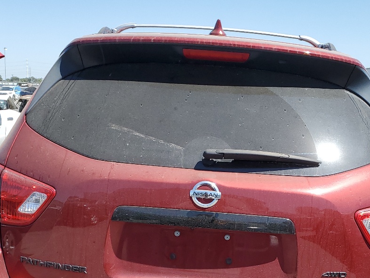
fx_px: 567
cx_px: 196
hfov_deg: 36.2
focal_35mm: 53
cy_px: 252
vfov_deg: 26.6
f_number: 1.5
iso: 50
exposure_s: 1/2500
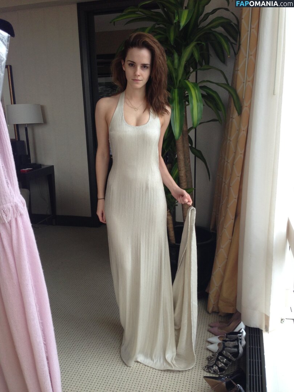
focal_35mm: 33
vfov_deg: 55.4
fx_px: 374
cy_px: 196
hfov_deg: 42.9
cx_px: 147
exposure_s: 1/60
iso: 64
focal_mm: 4.12
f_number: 2.4
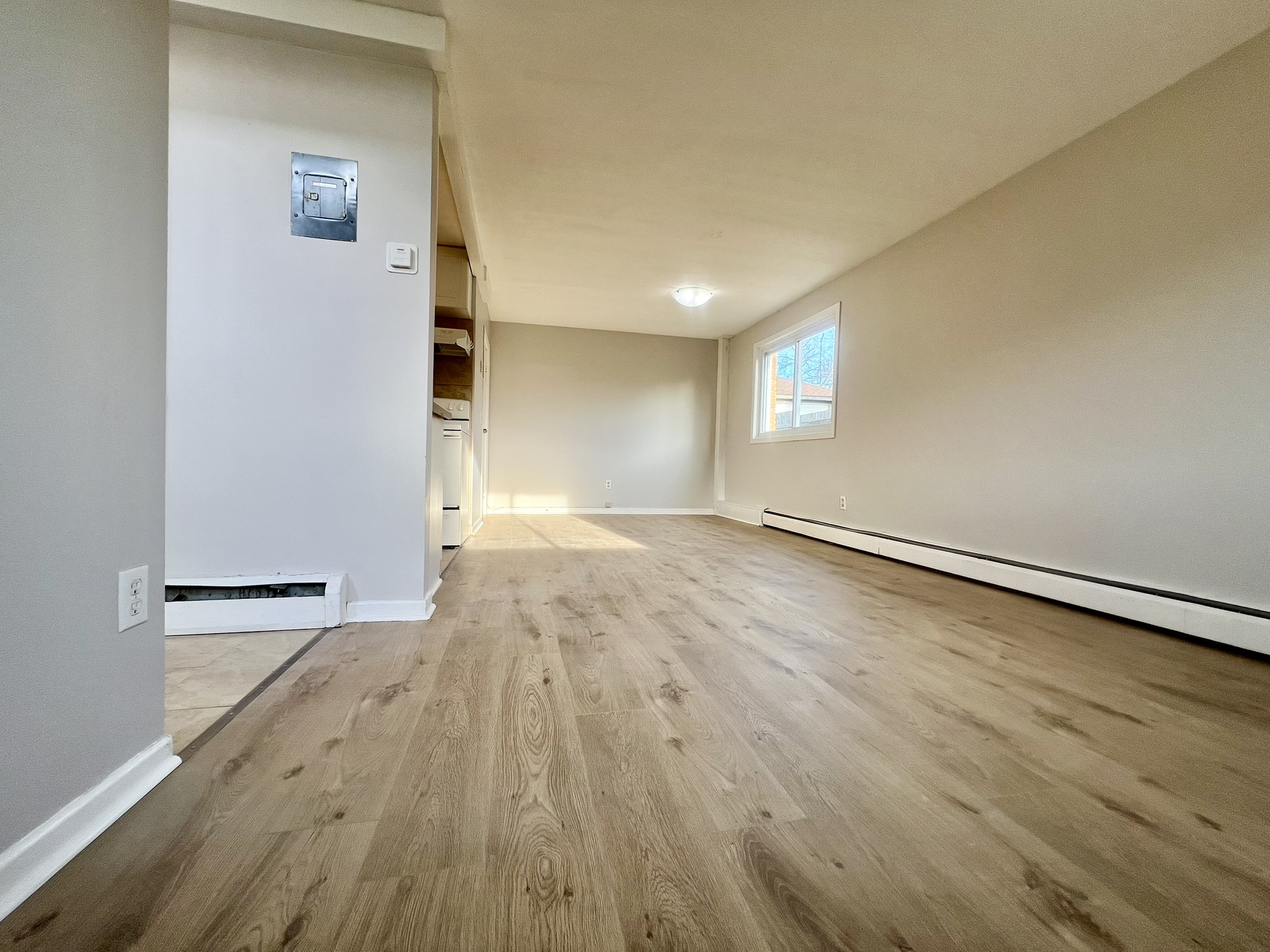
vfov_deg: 89.9
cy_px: 476
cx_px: 635
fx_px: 477
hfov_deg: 106.2
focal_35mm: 13
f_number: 1.8
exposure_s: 1/99
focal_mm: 1.57
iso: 50
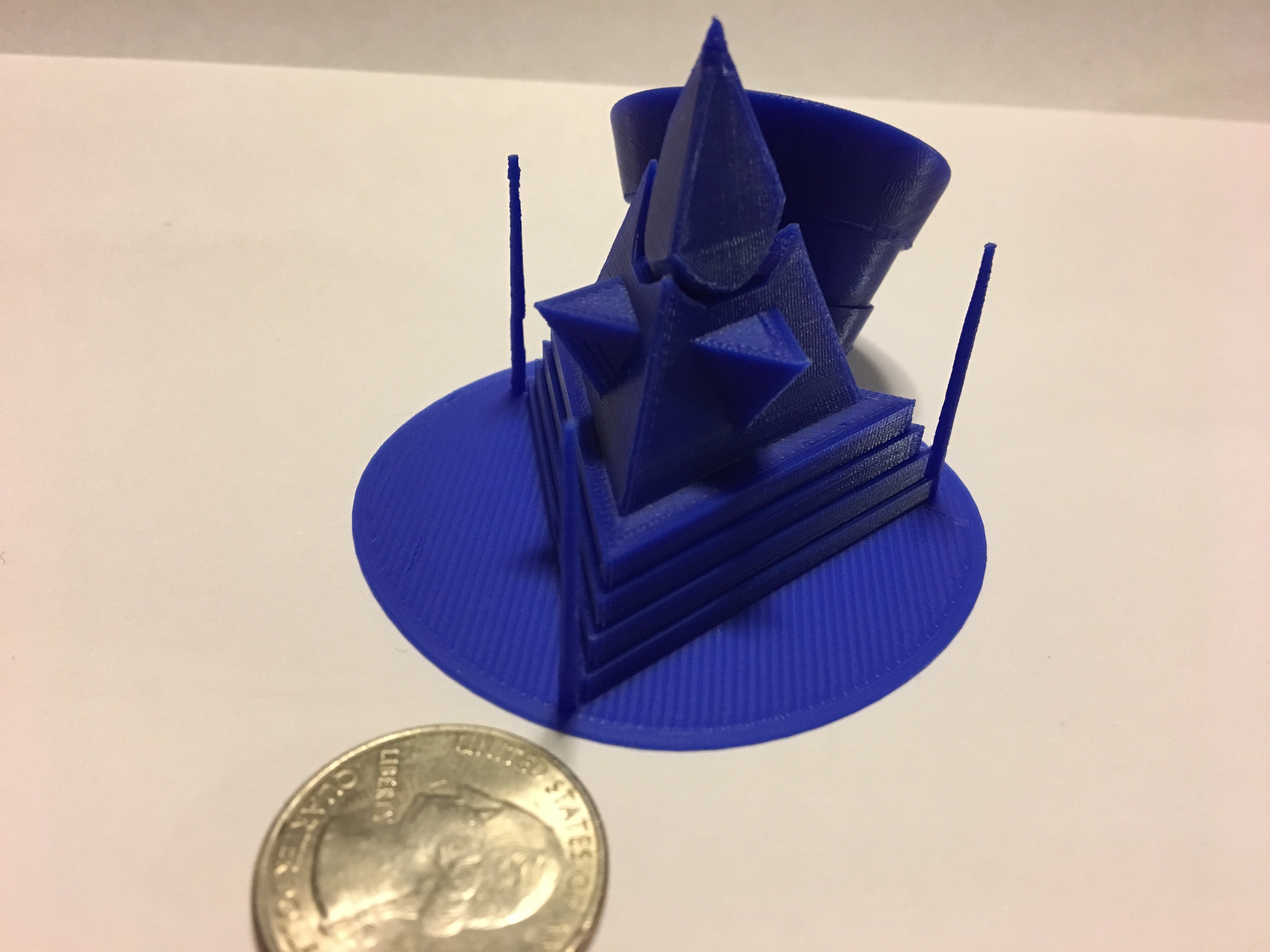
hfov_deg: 61.7
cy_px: 476
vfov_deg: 48.2
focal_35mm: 29
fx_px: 1064
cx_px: 635
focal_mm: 4.15
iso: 160
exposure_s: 1/30
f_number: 2.2
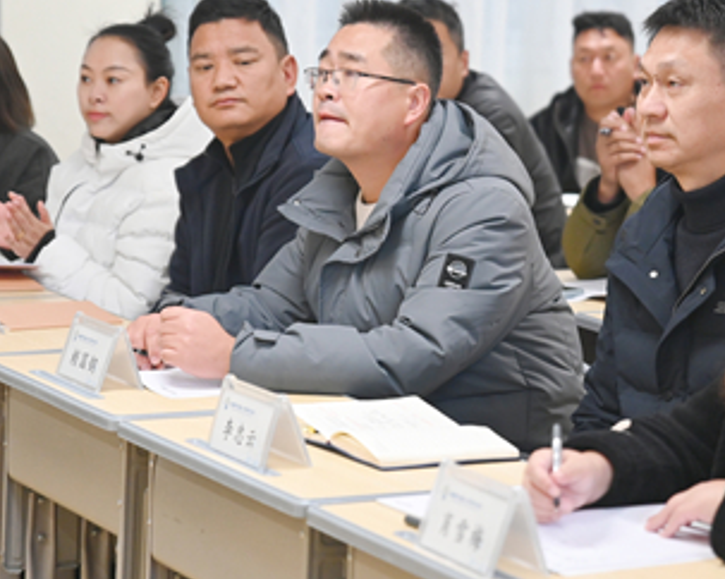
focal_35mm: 130
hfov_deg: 14.8
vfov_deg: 11.8
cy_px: 154
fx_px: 2788
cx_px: 464
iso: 2200
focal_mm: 70
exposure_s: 1/250
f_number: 2.8
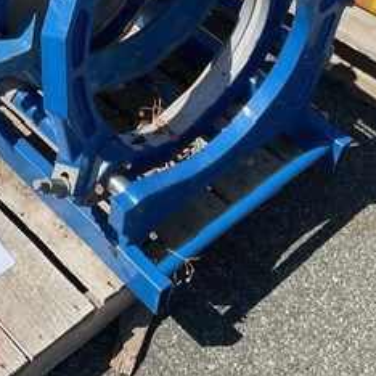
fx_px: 860
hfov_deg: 23.8
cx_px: 16
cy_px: 58
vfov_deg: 24.1
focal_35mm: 70
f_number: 1.8
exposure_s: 1/1786
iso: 16
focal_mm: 3
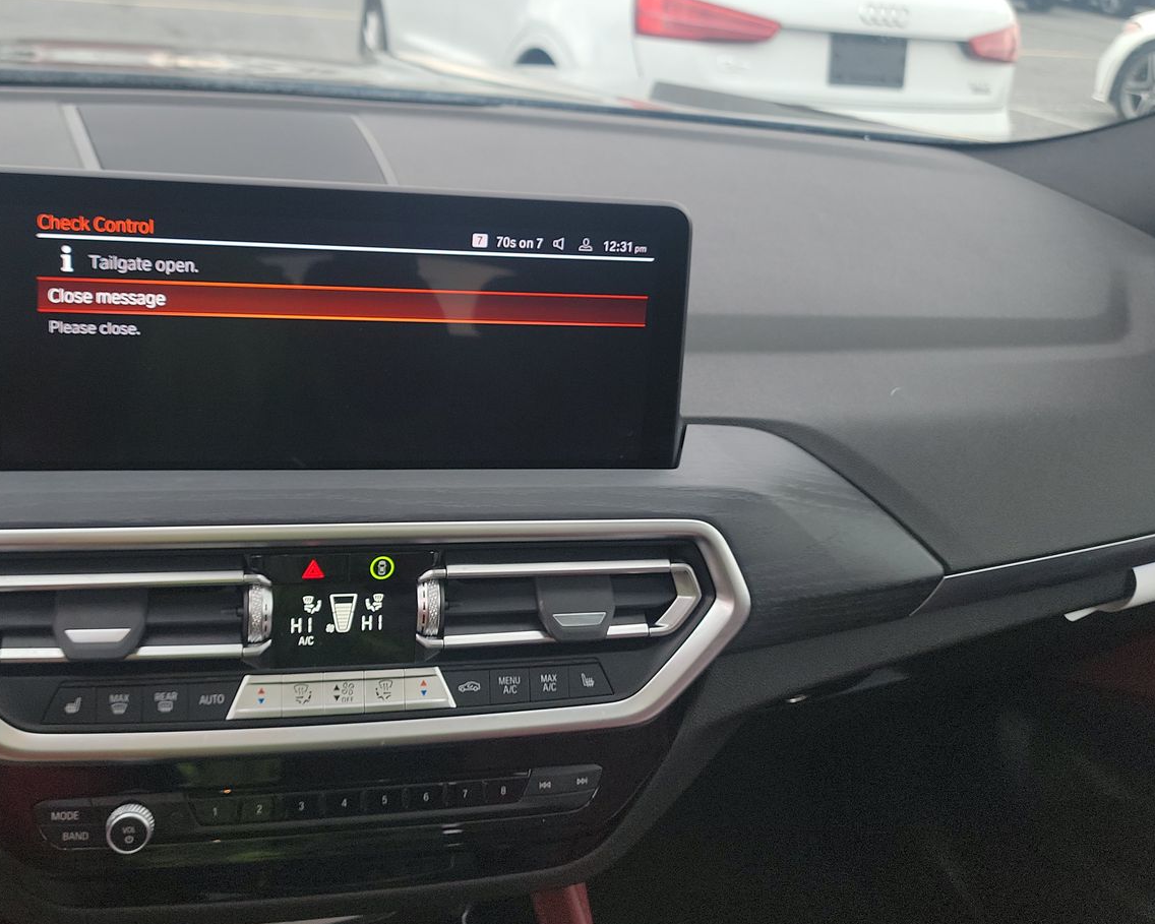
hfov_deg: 53.7
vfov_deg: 44.4
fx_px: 1128
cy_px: 394
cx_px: 448
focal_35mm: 33
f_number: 1.8
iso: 67
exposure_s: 1/59
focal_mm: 6.7
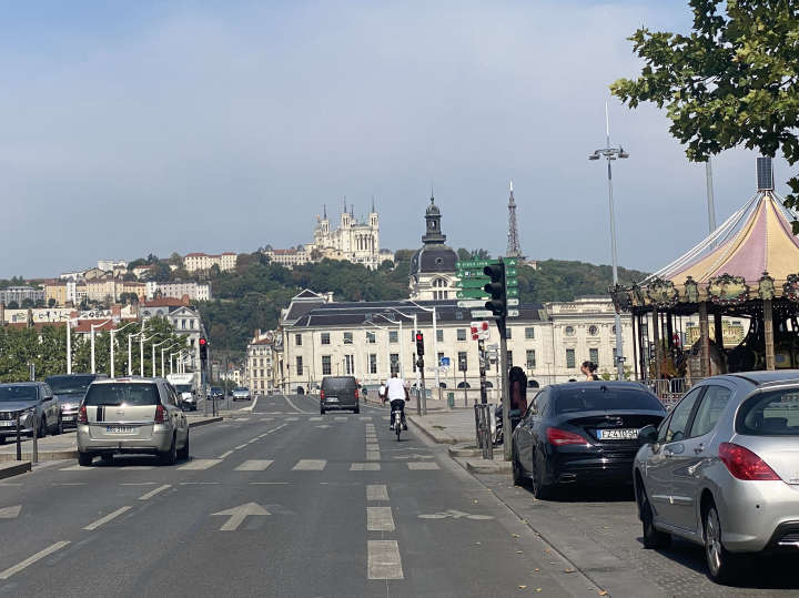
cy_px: 299
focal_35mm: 52
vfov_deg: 28.0
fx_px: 1199
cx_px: 400
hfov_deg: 36.8
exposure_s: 1/1916
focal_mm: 6
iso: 20
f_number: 2
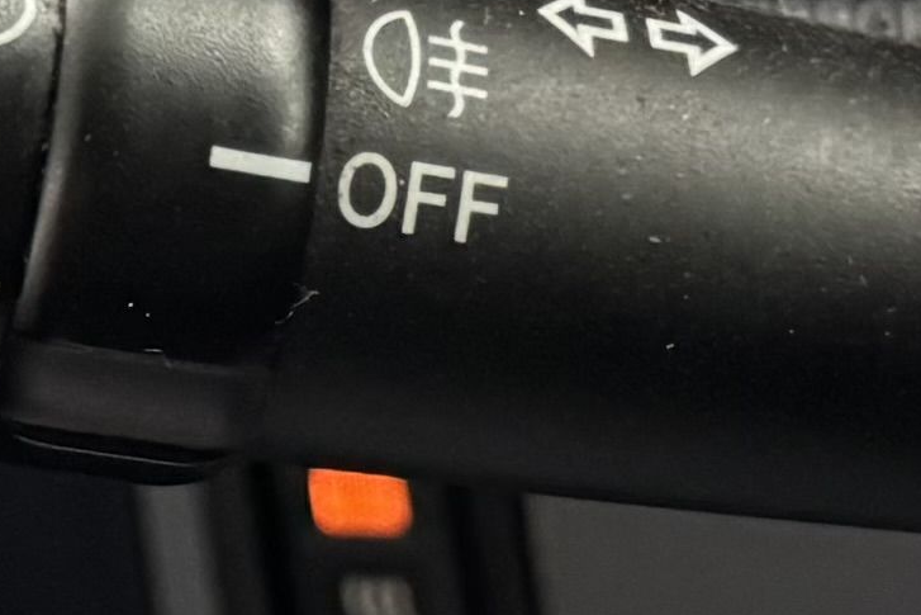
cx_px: -232
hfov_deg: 10.3
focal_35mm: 196
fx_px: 5015
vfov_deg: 6.9
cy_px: -237
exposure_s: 1/50
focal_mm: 6.76
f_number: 1.78
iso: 500
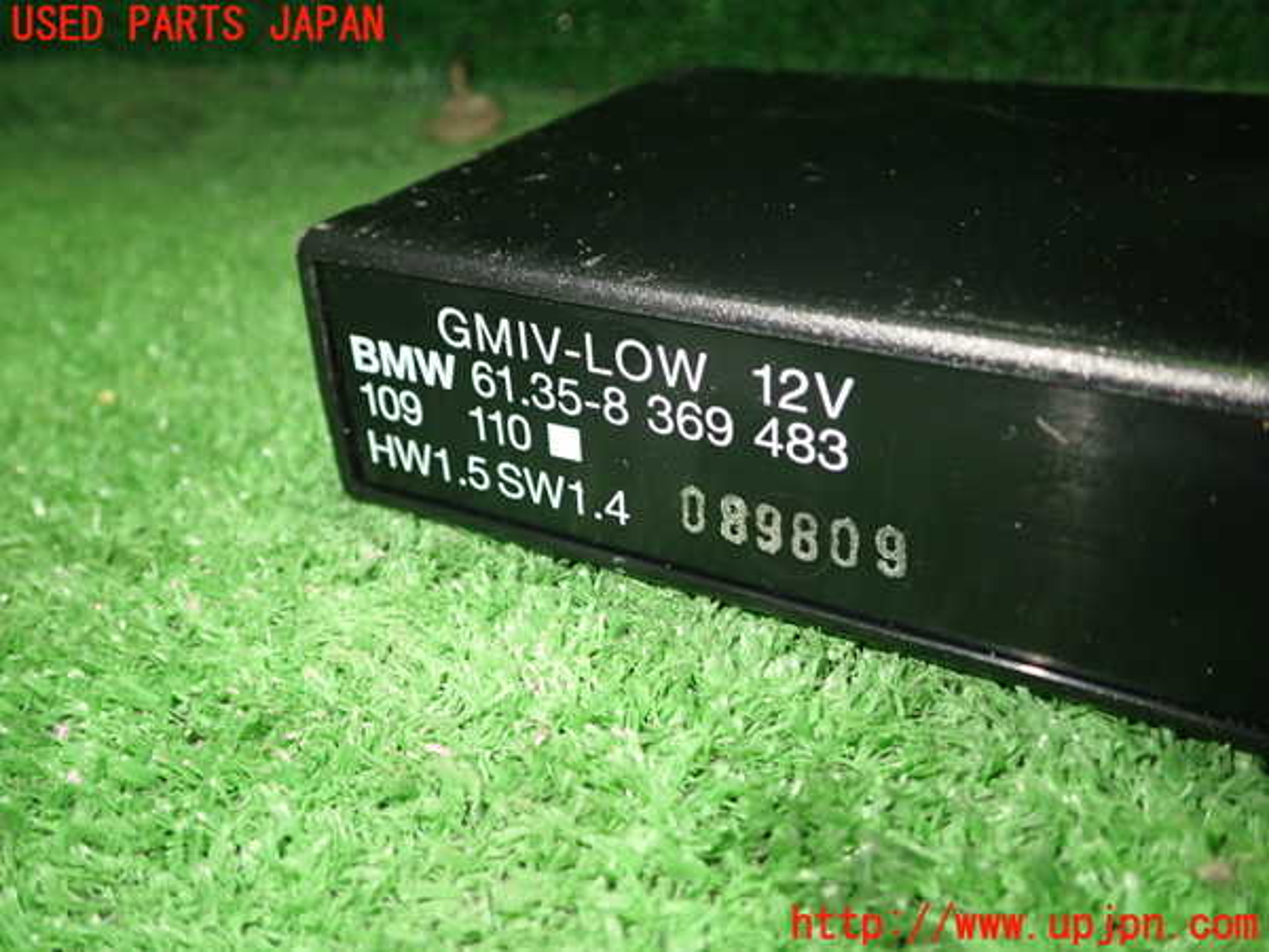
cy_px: 476
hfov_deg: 56.8
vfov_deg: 44.2
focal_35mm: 32
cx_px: 634
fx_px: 1173
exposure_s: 1/30
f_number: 2.4
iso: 400
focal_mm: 5.79
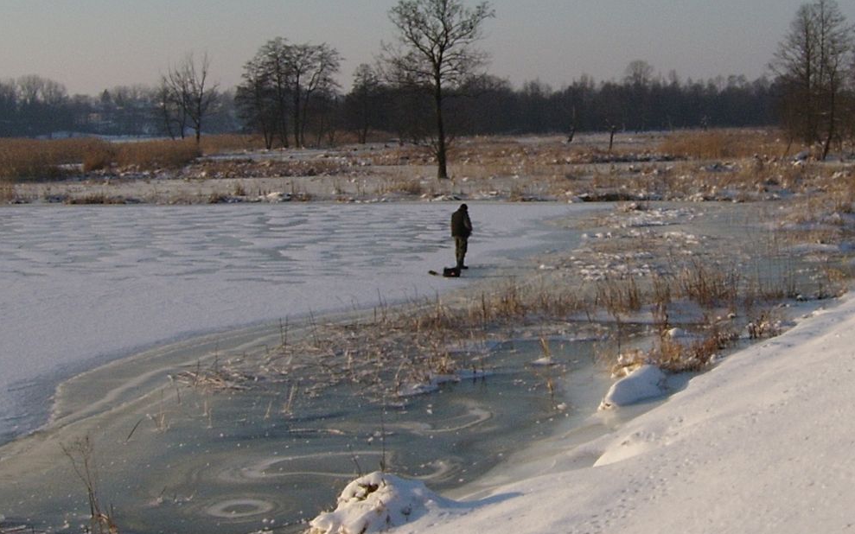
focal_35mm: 72
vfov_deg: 18.1
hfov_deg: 28.4
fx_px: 1678
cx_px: 565
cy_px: 207
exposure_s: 1/385
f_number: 5.8
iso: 50
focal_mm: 5.95
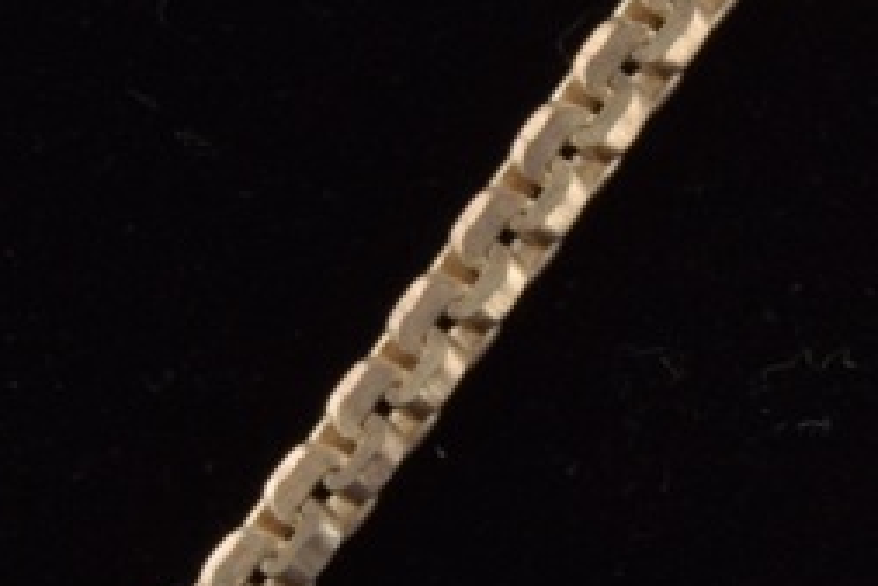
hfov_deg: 5.8
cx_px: 642
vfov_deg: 3.9
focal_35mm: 356
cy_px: 123
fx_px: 8687
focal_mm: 60
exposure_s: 1/125
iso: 100
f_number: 25
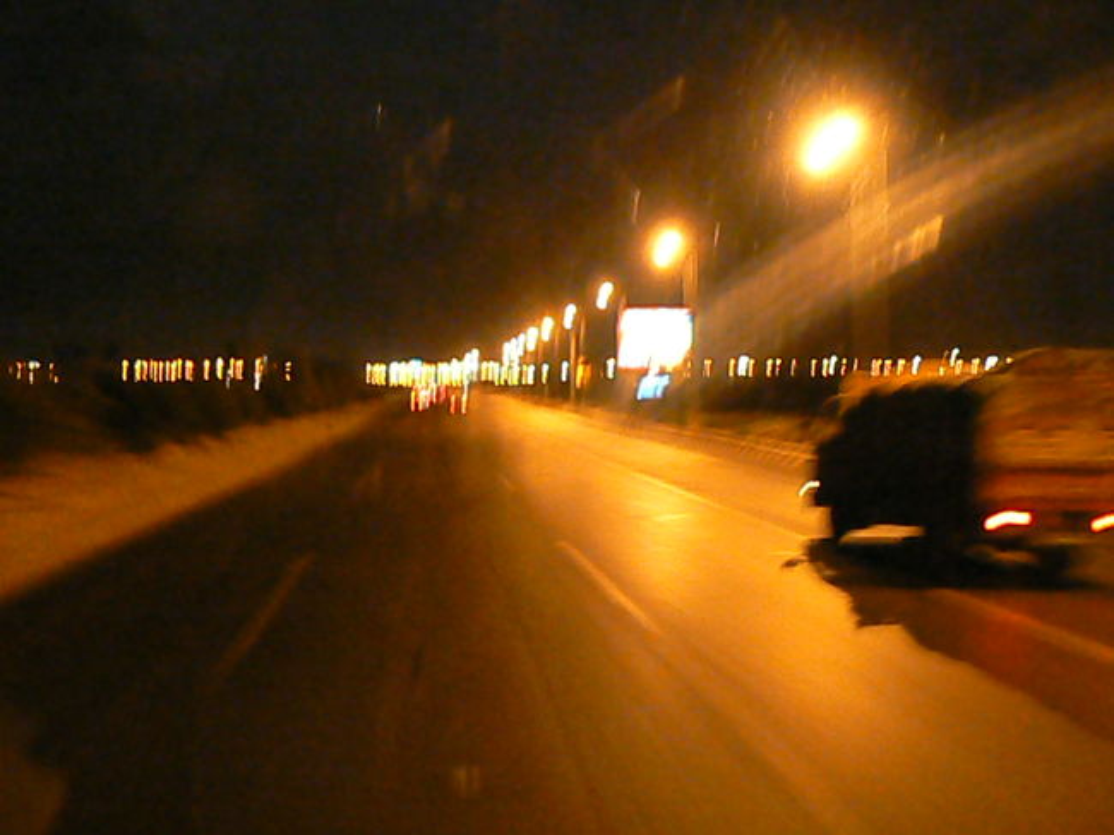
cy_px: 418
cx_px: 557
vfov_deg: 39.6
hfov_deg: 51.4
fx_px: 1158
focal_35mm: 36
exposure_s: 1/10
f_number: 2.8
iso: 1600
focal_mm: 6
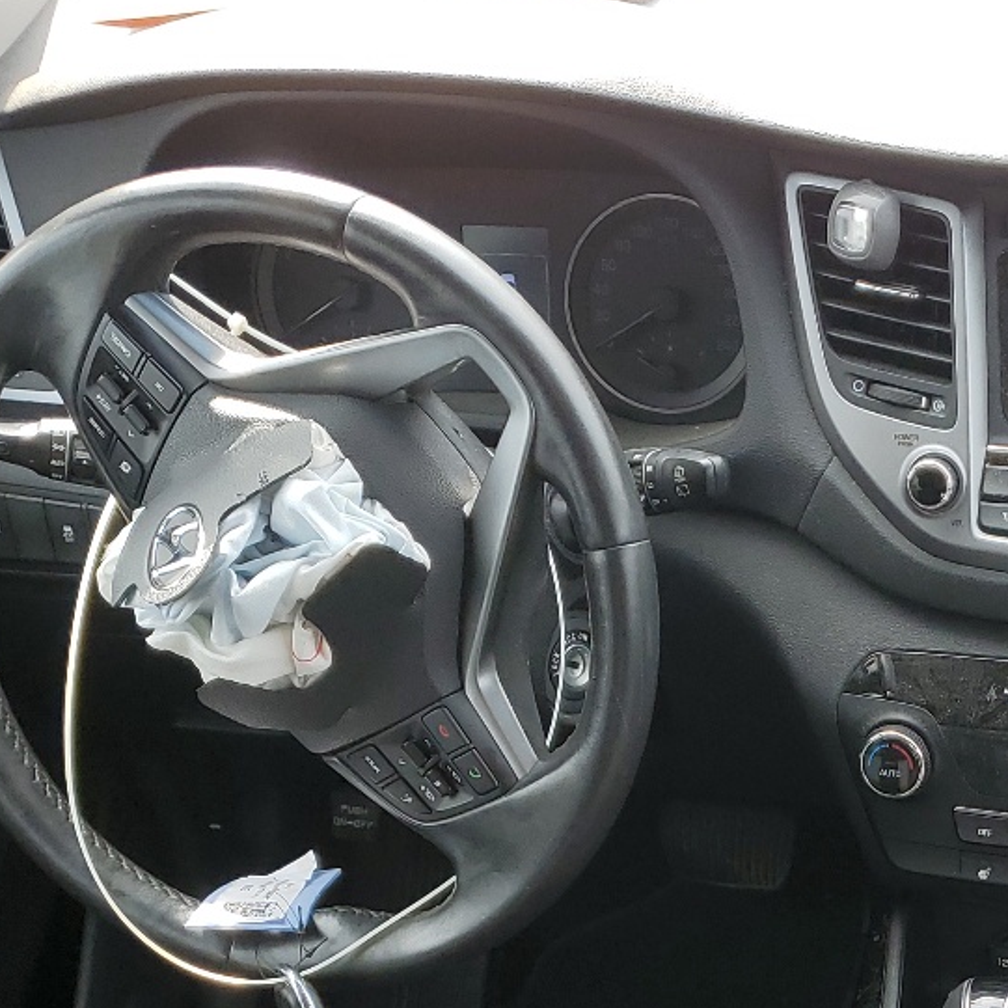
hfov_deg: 24.3
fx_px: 2240
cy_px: 1092
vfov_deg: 23.8
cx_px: 989
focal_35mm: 68
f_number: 1.5
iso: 50
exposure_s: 1/286
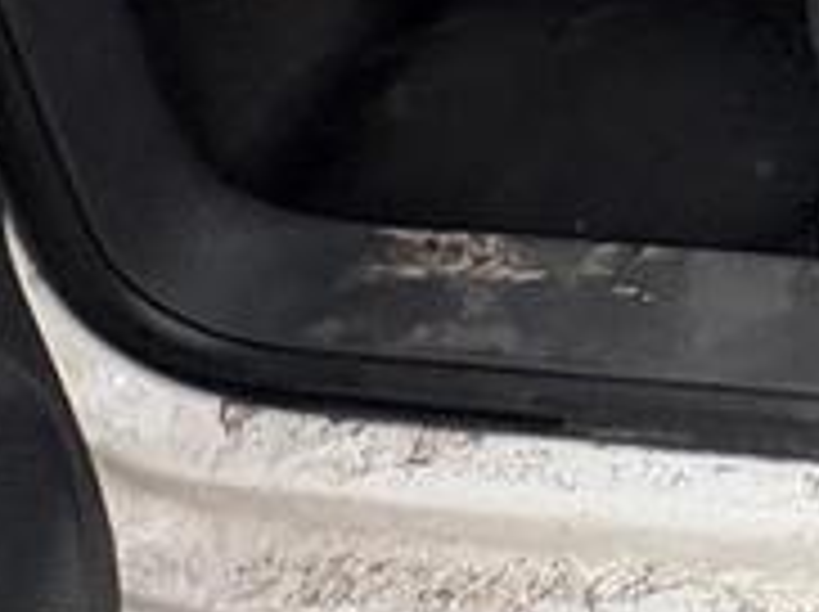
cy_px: -846
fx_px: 1630
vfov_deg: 14.4
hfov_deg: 22.6
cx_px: 1260
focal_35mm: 69
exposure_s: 1/137
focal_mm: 2.22
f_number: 2.2
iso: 64
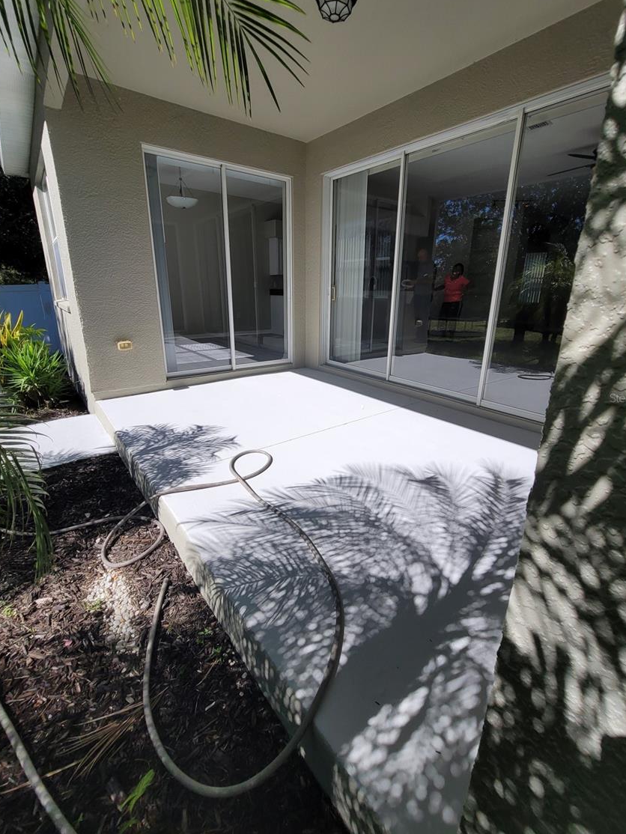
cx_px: 326
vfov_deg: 102.0
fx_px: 337
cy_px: 398
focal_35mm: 14
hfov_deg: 85.7
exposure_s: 1/1869
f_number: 2.2
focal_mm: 2.2
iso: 64
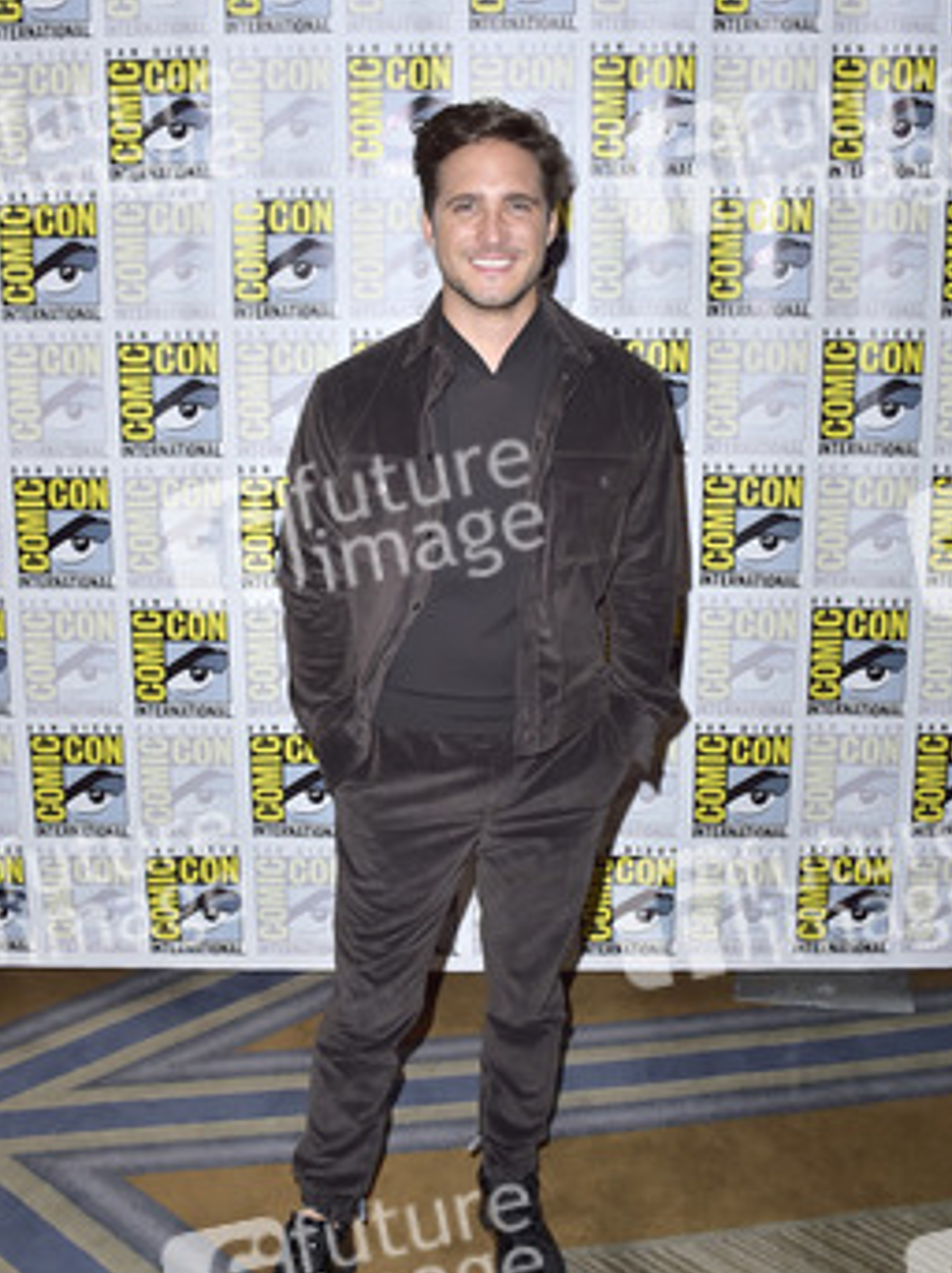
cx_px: 463
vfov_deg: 51.3
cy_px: 715
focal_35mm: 36
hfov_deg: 39.6
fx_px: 1322
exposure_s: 1/250
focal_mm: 32
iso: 320
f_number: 7.1
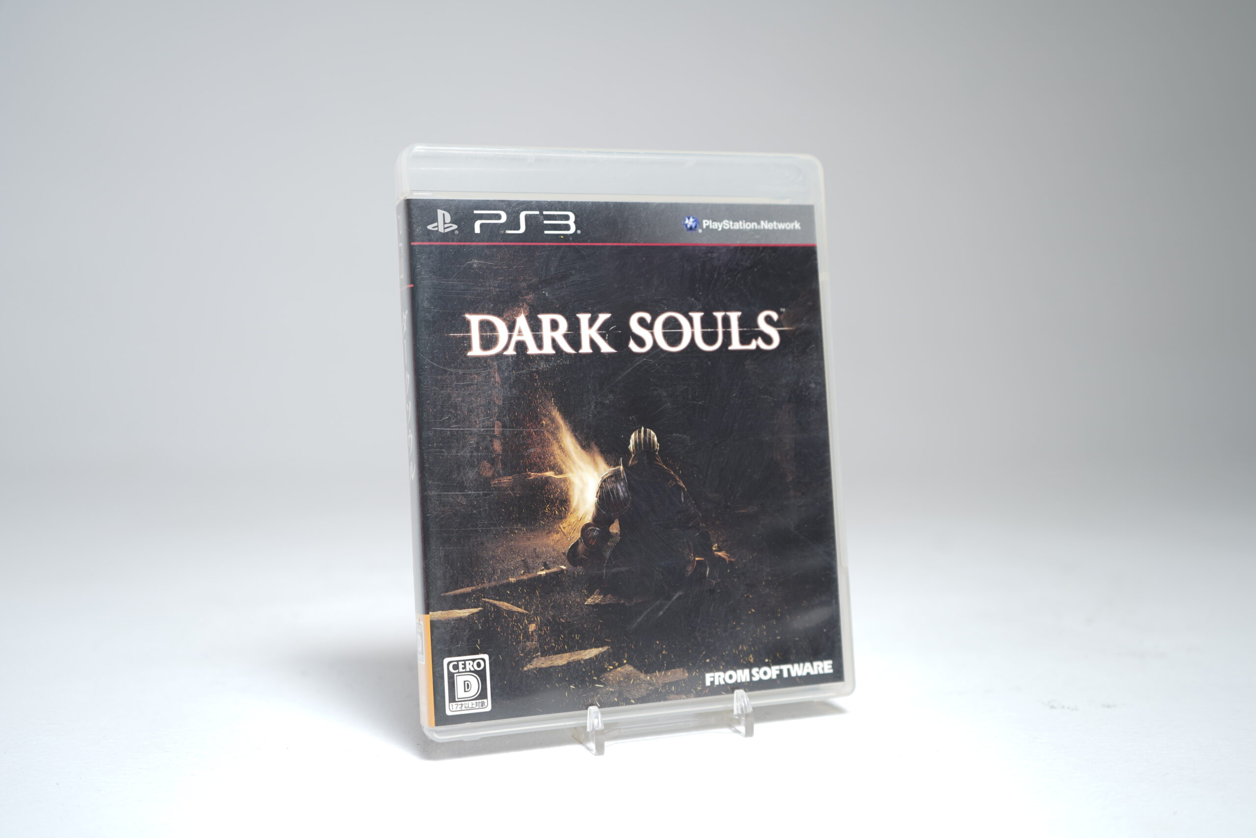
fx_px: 1326
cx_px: 628
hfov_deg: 50.7
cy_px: 419
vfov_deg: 35.1
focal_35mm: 38
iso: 64
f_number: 4.5
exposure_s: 1/4
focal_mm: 38
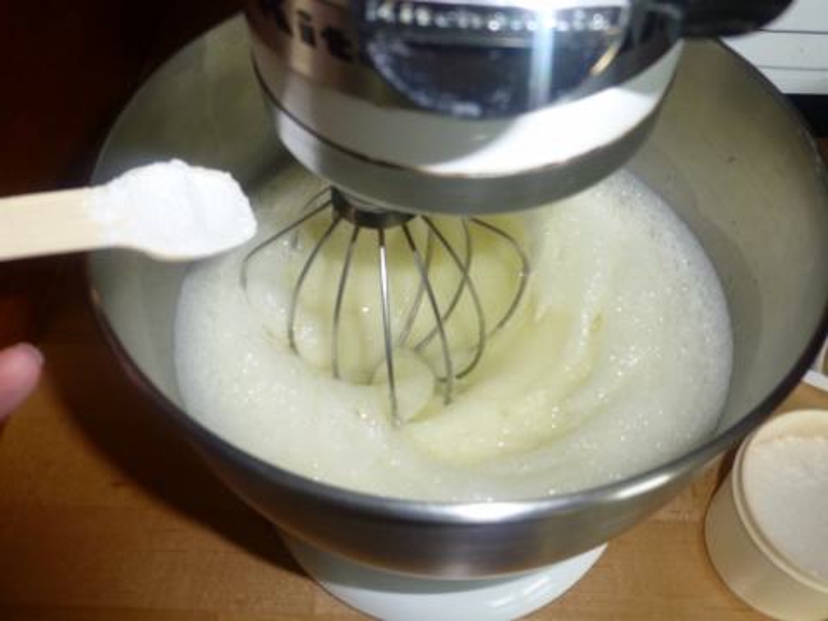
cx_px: 414
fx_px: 718
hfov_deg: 60.0
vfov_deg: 46.8
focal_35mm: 30
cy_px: 310
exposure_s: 1/60
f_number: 3.6
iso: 100
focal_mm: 5.4
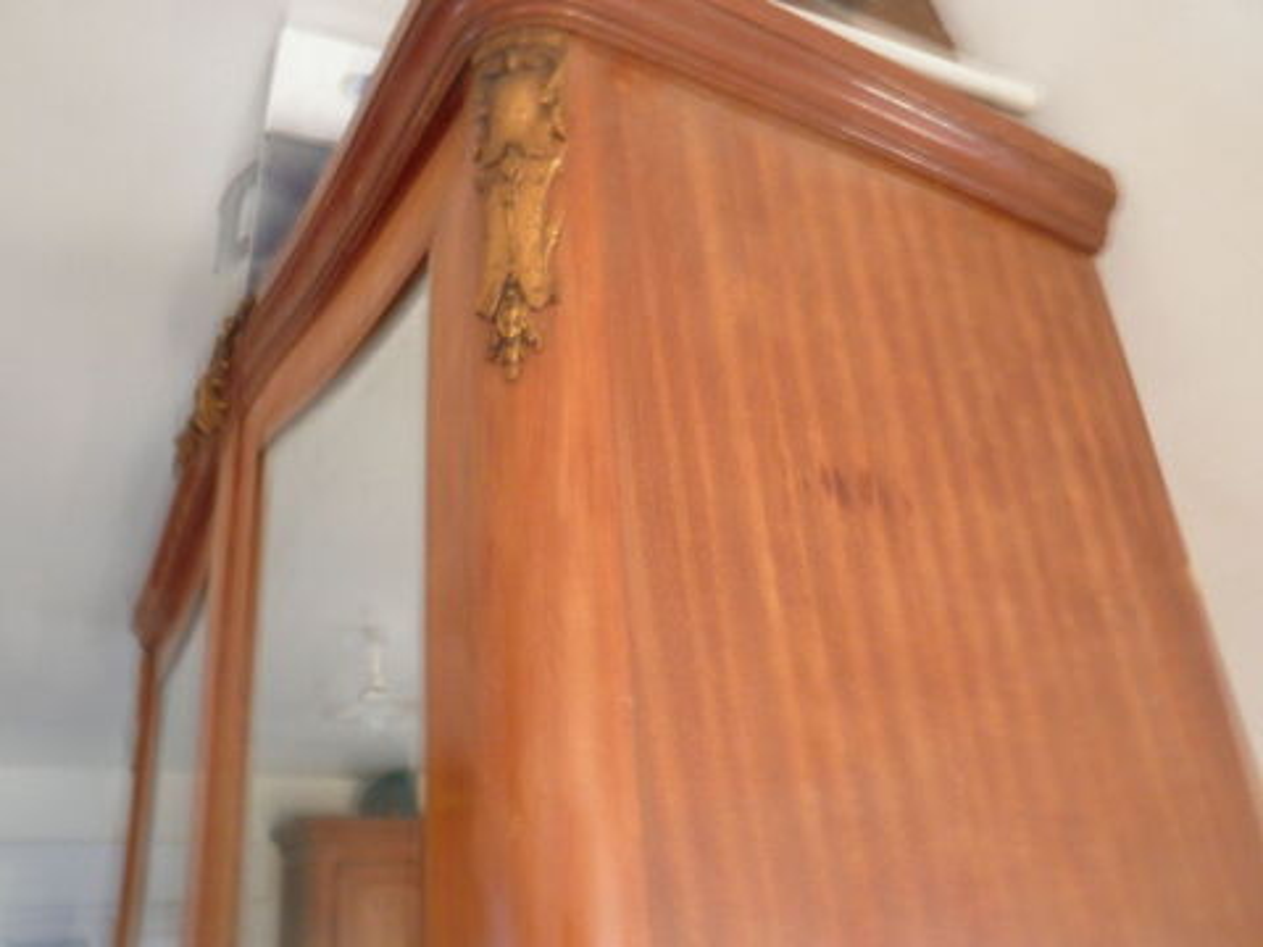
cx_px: 632
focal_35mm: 28
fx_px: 1022
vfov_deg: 49.7
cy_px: 474
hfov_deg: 63.4
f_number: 3.2
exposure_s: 1/4
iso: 200
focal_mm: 5
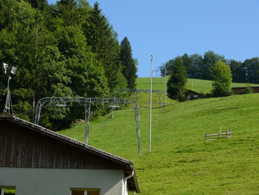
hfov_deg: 17.1
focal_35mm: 115
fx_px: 860
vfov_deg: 12.9
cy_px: 98
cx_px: 130
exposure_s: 1/400
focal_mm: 24.3
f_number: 5.6
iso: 100
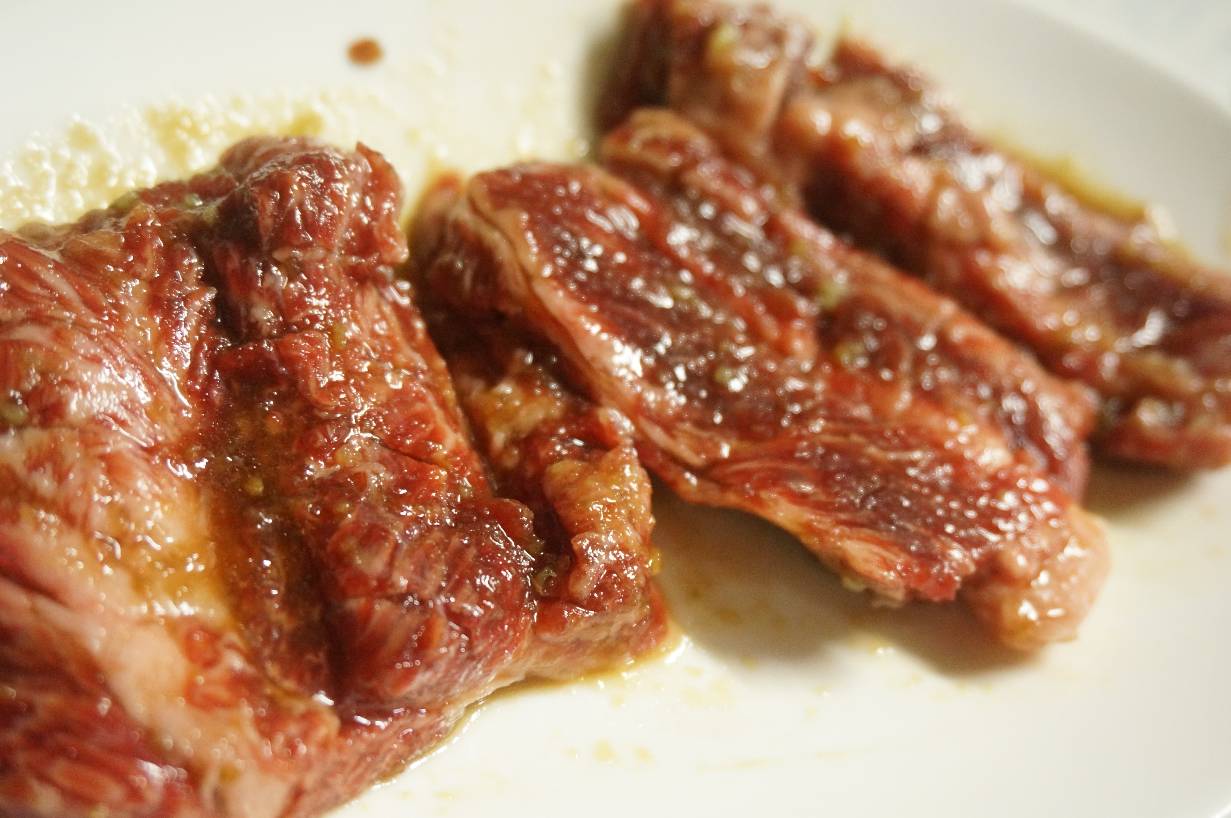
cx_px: 616
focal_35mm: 44
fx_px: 1486
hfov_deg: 45.0
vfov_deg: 30.8
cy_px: 409
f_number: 4.5
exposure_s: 1/50
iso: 3200
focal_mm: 29
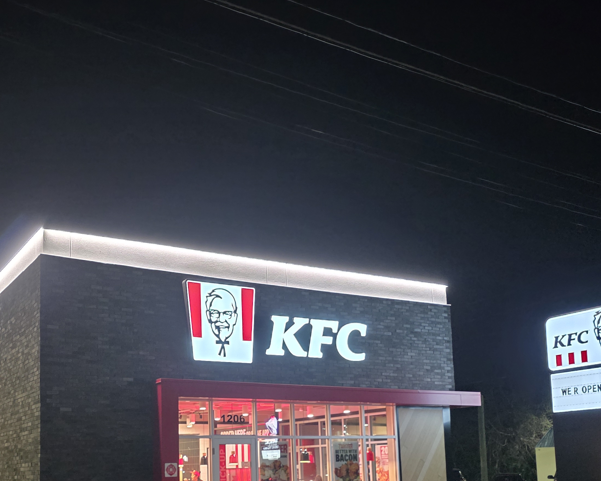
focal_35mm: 41
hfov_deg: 44.5
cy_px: 390
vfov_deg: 35.2
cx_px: 236
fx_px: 729
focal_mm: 6.3
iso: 1250
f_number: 1.7
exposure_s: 1/120
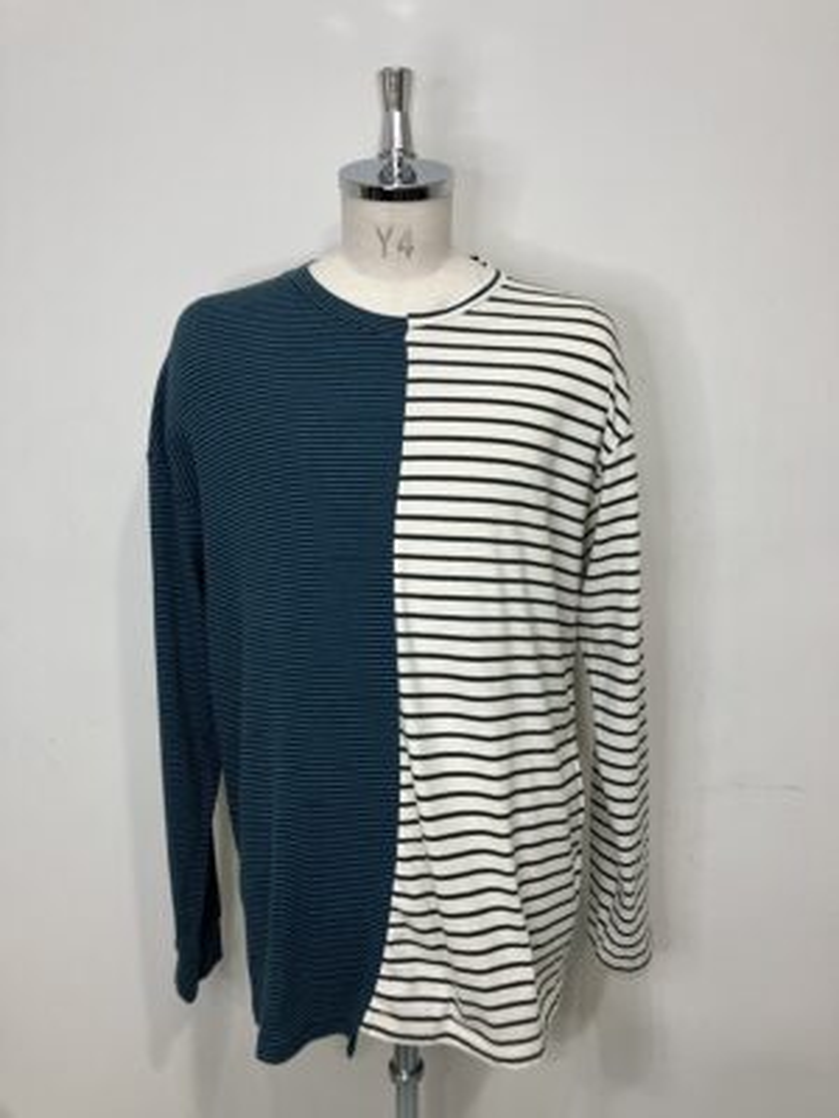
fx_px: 905
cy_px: 559
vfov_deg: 63.4
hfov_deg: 49.7
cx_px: 420
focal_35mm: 28
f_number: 1.8
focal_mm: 3.99
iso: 80
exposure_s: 1/50
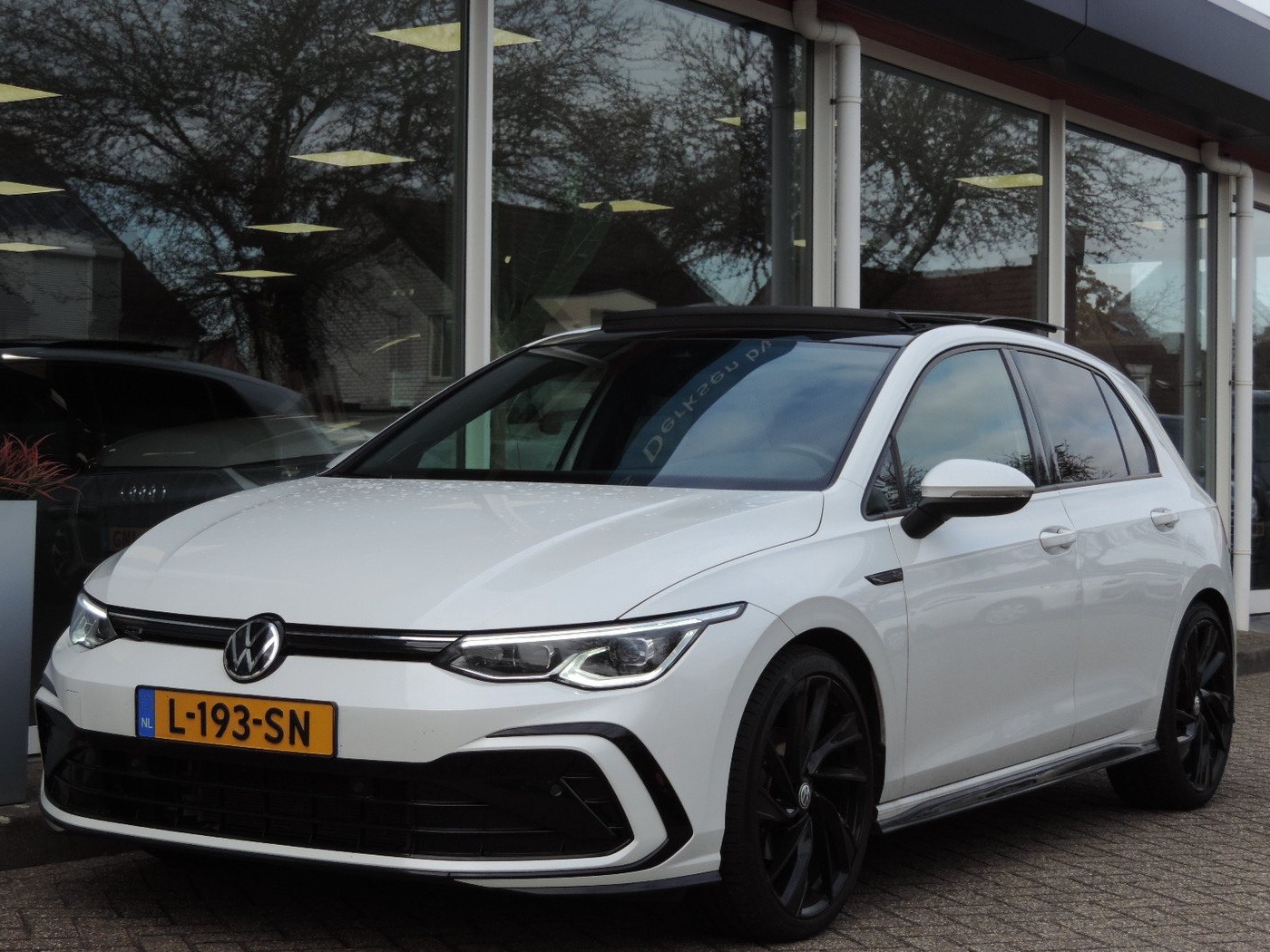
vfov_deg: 20.4
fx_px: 2642
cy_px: 476
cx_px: 636
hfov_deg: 27.0
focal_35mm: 72
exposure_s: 1/250
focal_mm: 12.4
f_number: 3.9
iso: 80
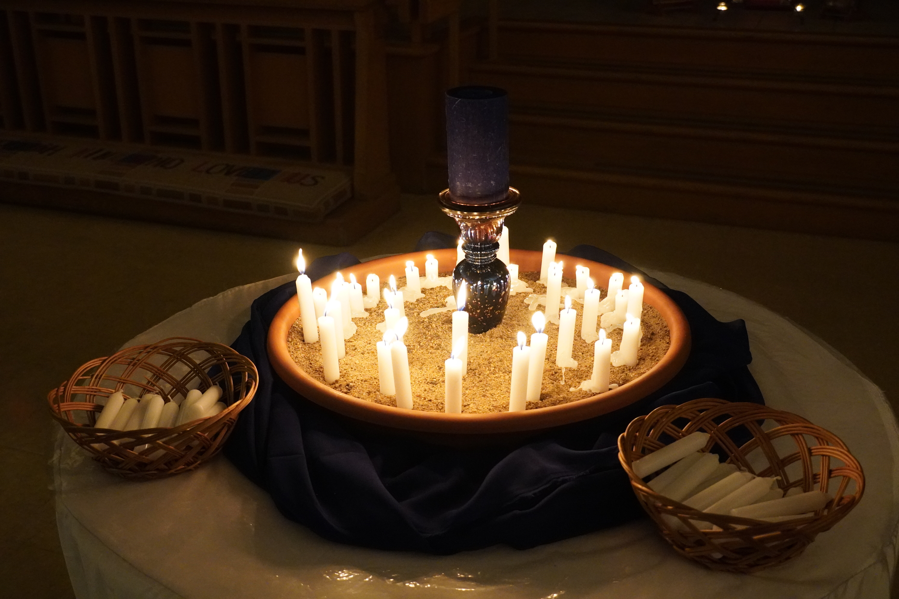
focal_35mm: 44
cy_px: 300
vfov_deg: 30.8
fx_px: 1086
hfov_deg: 45.0
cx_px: 450
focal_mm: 29
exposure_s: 1/160
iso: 5000
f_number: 4.5
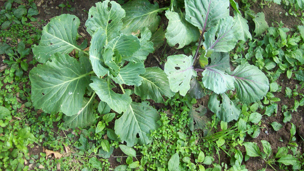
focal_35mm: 40
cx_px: 149
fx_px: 322
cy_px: 61
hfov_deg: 50.5
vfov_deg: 29.5
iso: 80
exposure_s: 1/105
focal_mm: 6
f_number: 2.7
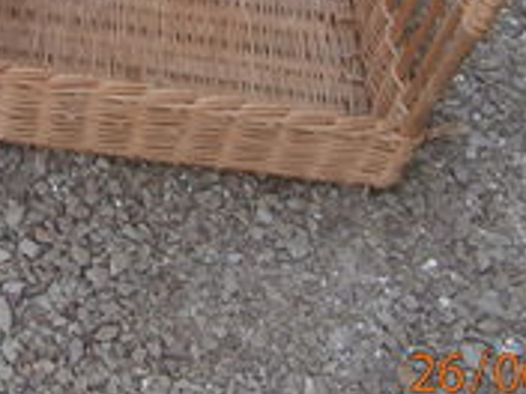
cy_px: -158
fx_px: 1246
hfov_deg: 22.0
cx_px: -105
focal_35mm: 82
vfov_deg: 16.7
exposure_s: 1/250
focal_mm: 4.2
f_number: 3
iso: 100
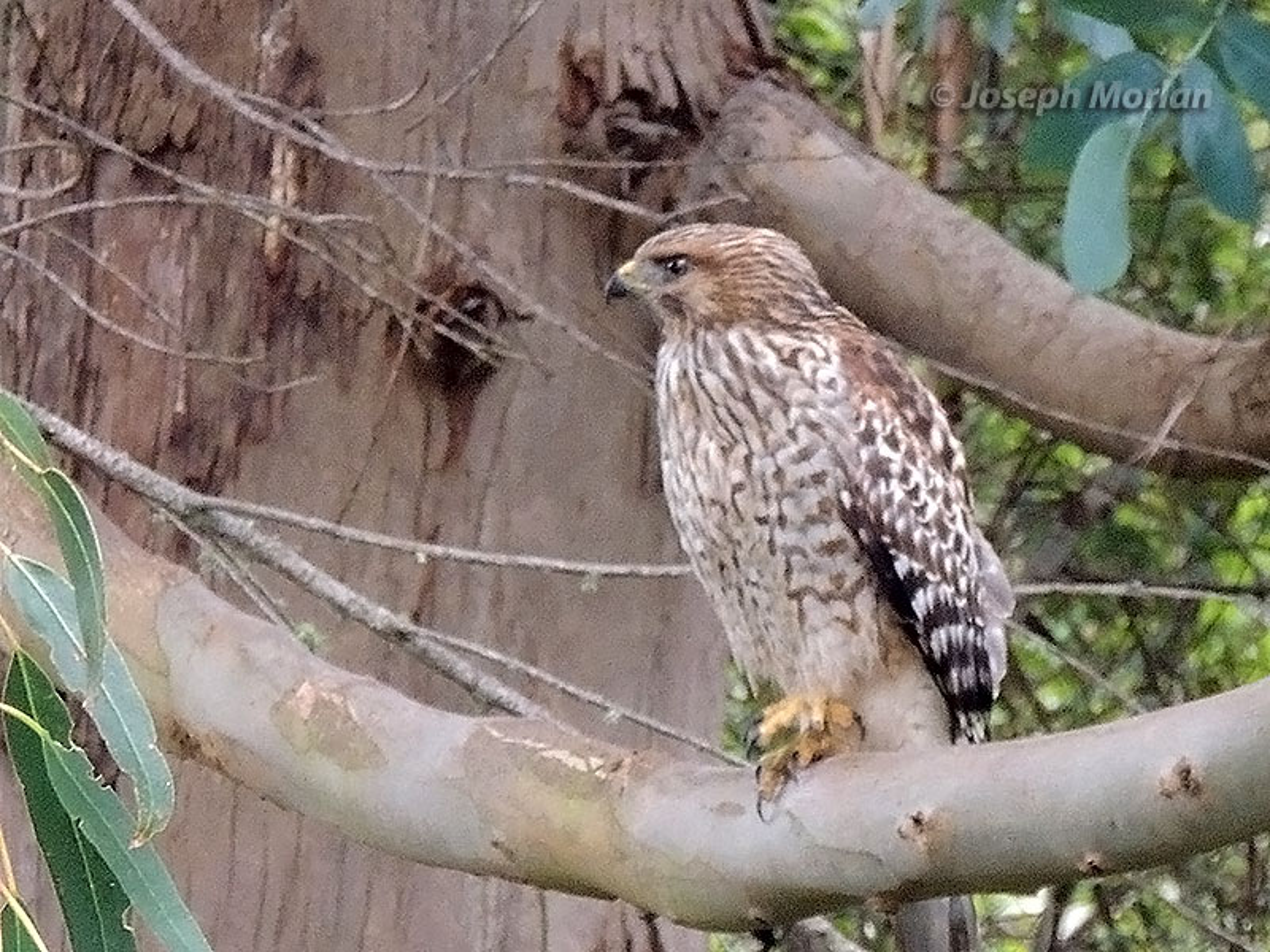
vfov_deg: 5.0
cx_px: 635
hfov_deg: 6.6
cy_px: 476
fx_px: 11006
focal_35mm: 300
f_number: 4.8
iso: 800
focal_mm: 53.5
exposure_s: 1/30
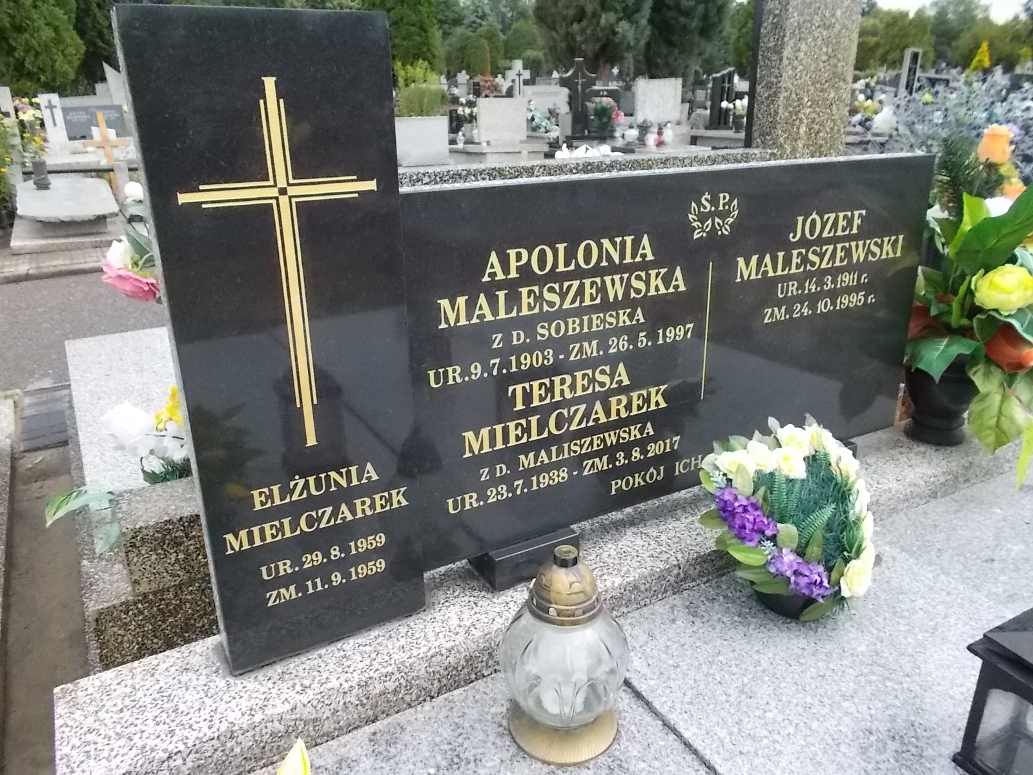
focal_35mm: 26
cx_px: 516
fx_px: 776
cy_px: 388
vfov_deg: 53.1
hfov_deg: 67.3
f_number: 8
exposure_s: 1/320
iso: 400
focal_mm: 4.6
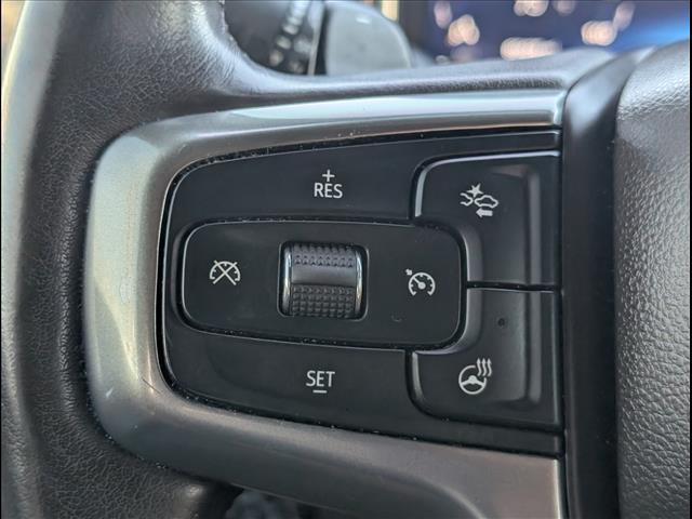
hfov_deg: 38.9
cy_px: 260
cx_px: 346
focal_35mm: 49
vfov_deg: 29.7
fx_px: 980
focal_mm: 6.9
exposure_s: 1/270
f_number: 1.68
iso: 355
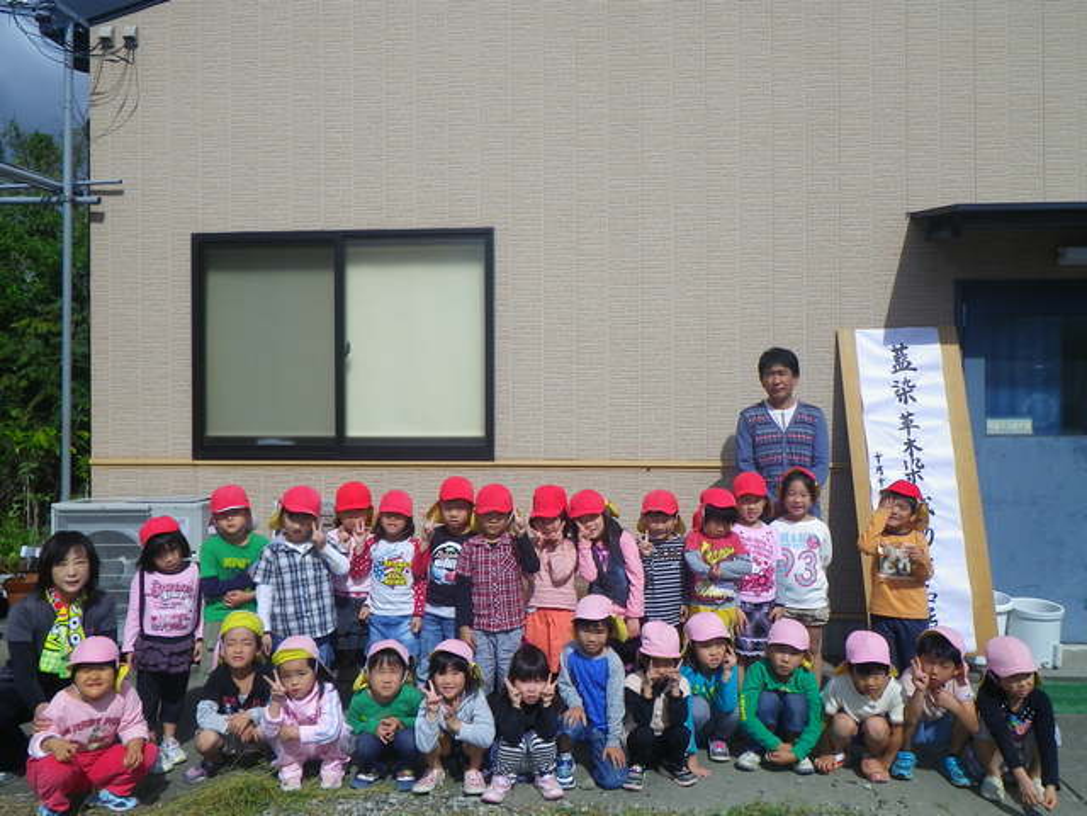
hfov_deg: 63.4
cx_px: 544
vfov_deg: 49.7
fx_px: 879
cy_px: 408
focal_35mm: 28
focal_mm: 5
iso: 80
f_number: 4.2
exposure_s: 1/1250
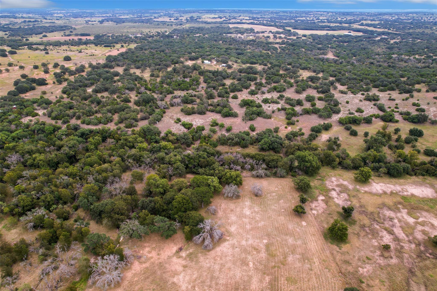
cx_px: 218
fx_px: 267
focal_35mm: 22
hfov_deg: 78.6
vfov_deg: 57.2
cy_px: 146
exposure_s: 1/15
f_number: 2.8
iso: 120
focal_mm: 8.38
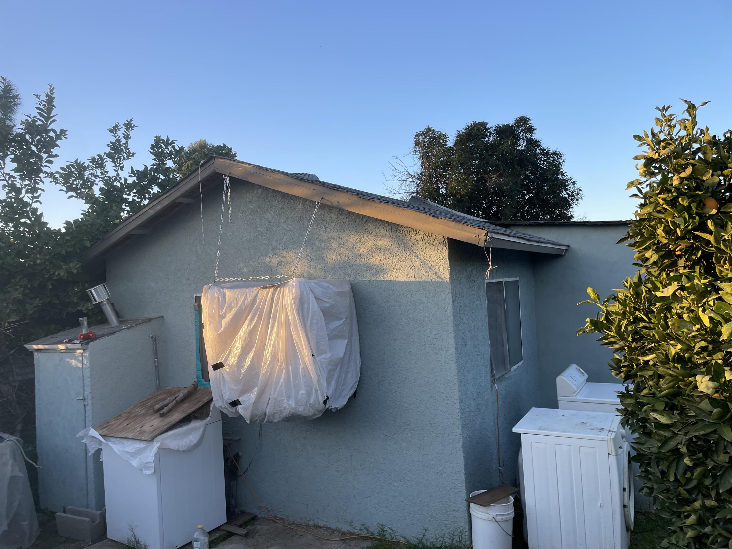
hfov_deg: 67.3
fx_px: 550
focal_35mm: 26
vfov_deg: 53.1
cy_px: 274
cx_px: 366
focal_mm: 4.2
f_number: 1.6
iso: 32
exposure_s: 1/540
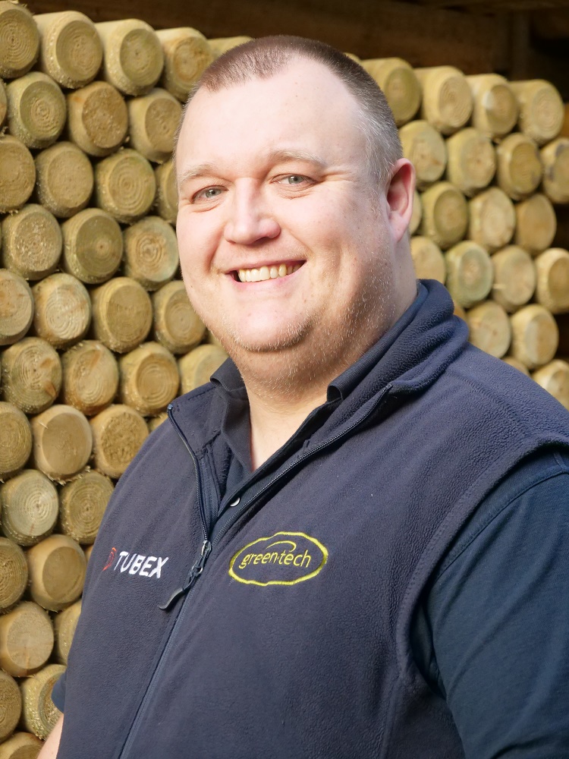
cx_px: 284
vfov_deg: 16.4
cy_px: 380
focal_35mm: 120
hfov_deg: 12.3
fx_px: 2630
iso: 3200
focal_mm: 60
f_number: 4
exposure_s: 1/125
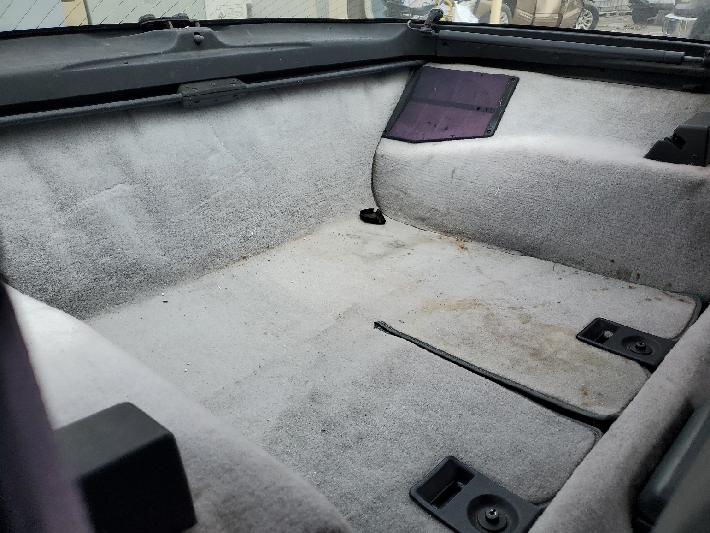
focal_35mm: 27
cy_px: 274
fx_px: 554
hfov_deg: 65.3
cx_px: 363
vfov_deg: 51.4
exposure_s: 1/2000
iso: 50
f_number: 1.5
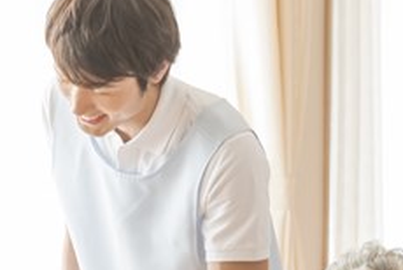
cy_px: 224
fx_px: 3329
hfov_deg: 6.9
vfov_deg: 4.6
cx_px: 210
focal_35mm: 297
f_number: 5
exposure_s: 1/80
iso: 1000
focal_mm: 95
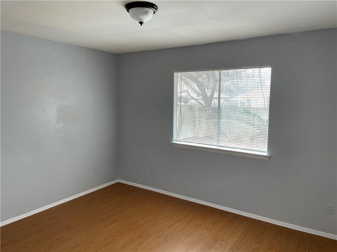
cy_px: 126
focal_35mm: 26
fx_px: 253
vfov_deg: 53.1
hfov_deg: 67.3
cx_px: 168
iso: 80
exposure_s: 1/120
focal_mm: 4.2
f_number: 1.6
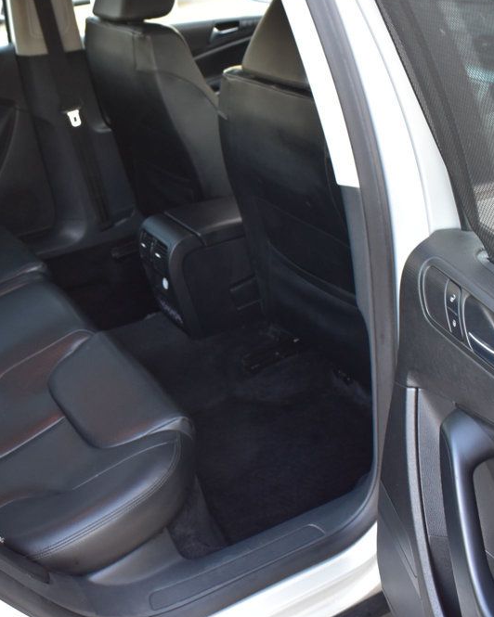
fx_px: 713
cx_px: 117
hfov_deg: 37.2
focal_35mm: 39
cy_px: 303
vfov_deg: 46.8
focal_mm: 18
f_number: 6.3
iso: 800
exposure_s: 1/15
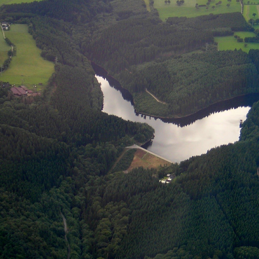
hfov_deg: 14.6
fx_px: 1007
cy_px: 130
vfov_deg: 14.7
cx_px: 165
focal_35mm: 119
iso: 100
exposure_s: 1/134
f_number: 4.5
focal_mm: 13.1
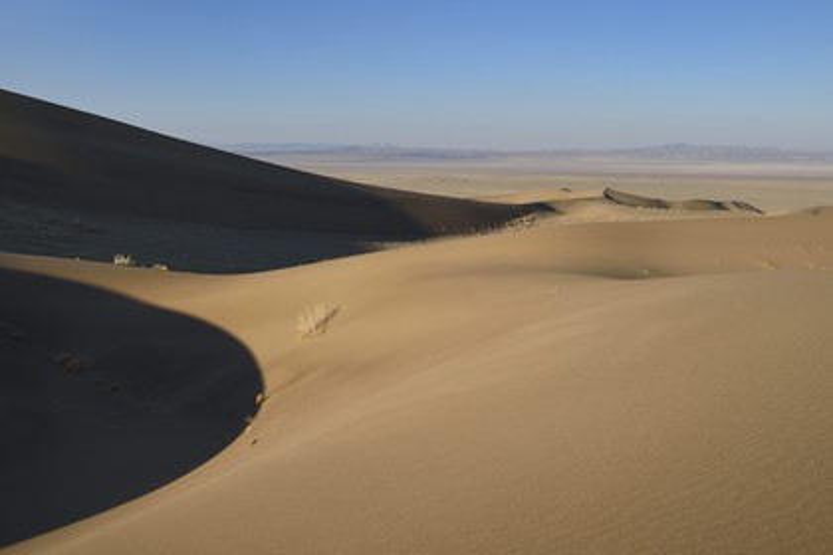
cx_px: 416
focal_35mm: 31
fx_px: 717
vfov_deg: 42.3
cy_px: 278
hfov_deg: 60.3
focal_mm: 31
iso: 200
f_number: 13
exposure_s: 1/250
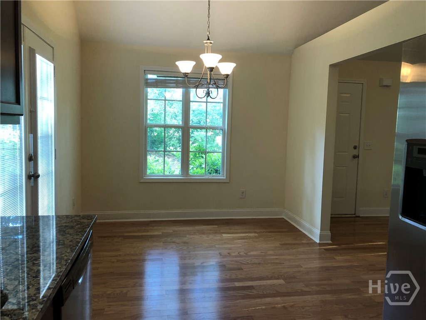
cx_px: 213
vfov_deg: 49.7
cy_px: 160
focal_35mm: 28
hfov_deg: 63.4
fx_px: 345
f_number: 1.8
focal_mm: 4
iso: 40
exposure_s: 1/15
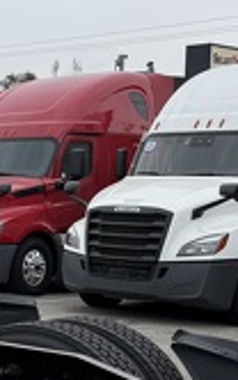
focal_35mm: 92
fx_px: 953
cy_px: 240
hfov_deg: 11.5
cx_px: -346
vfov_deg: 22.5
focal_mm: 6.76
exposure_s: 1/2801
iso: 80
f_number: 1.78
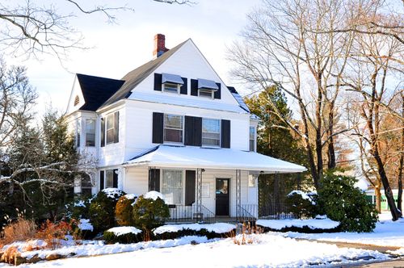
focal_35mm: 30
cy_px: 134
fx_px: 336
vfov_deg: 43.5
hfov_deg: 62.0
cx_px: 202
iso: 400
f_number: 9
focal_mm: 20
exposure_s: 1/250
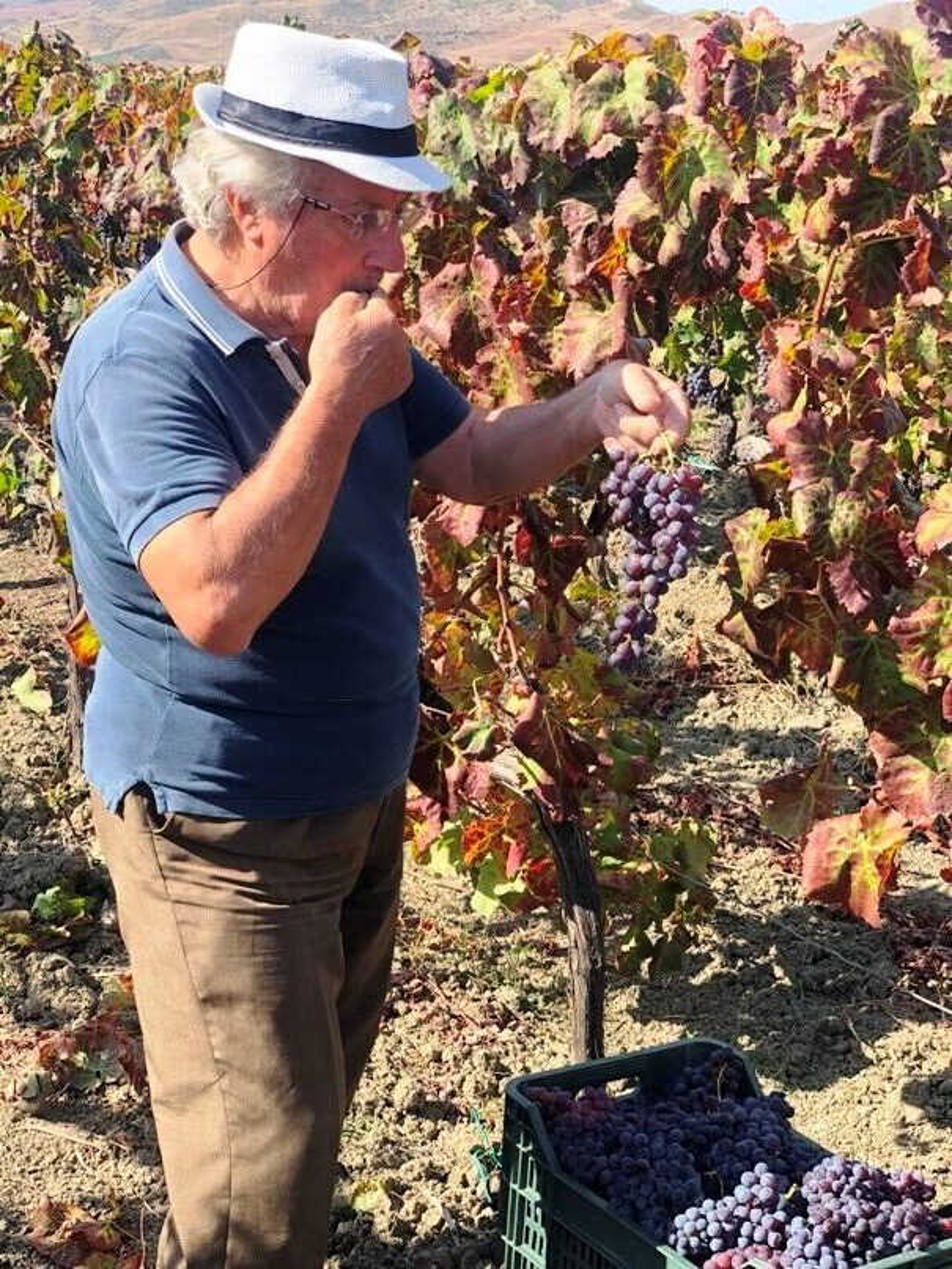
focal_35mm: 52
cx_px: 476
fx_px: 1906
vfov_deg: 36.8
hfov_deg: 28.0
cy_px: 634
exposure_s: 1/320
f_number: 2.4
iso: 16
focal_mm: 6
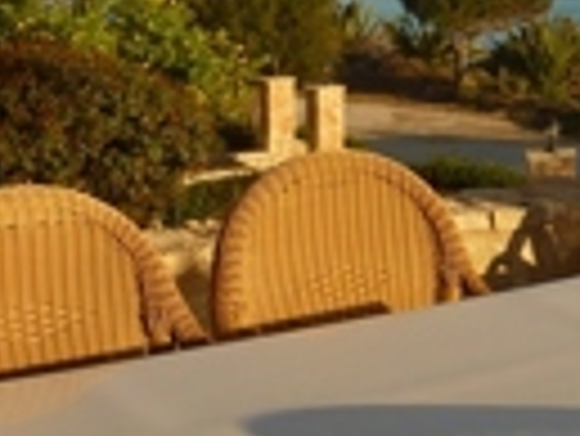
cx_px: 728
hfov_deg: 20.1
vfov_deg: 16.1
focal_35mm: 90
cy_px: 4
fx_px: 1509
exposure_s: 1/500
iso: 80
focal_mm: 4.7
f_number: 4.5
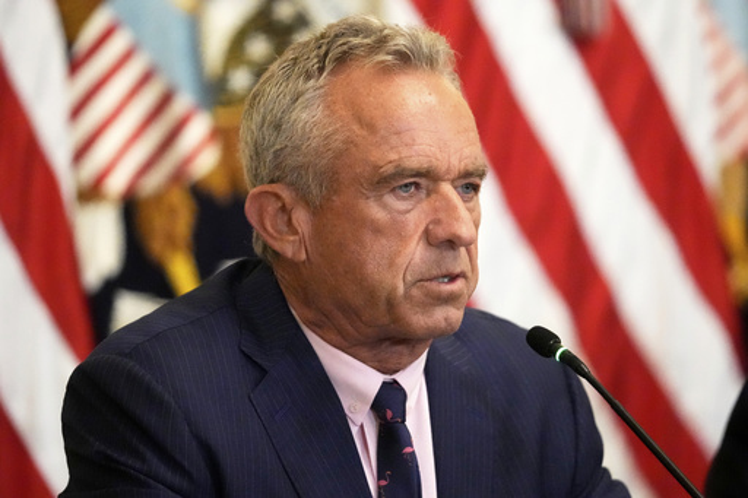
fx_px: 6231
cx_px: 374
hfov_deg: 6.9
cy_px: 249
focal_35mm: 300
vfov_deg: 4.6
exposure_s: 1/400
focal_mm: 200
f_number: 2.8
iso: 12800
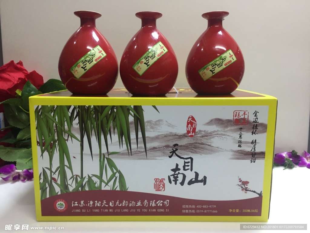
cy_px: 116
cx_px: 155
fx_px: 260
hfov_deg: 61.7
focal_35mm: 29
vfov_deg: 48.2
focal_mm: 4.15
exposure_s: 1/33
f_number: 2.2
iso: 160
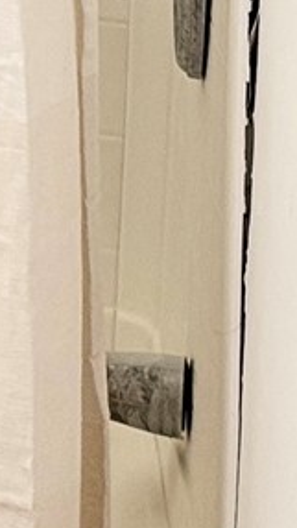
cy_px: -487
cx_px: -852
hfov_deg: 5.7
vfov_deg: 10.7
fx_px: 2617
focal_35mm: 187
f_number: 1.78
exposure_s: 1/120
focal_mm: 6.76
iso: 125
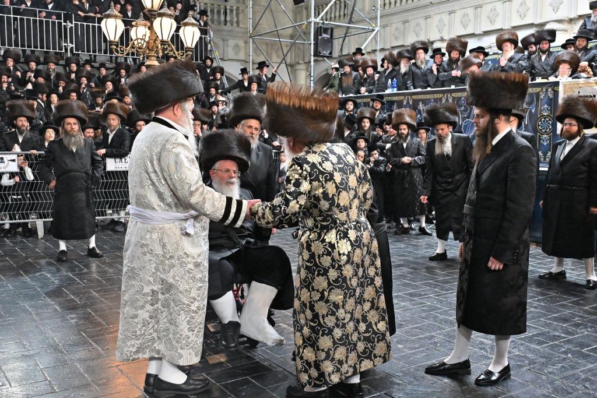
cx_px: 298
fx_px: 597
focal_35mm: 36
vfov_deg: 36.9
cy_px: 199
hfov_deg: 53.1
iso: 1600
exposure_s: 1/320
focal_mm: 24
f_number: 4
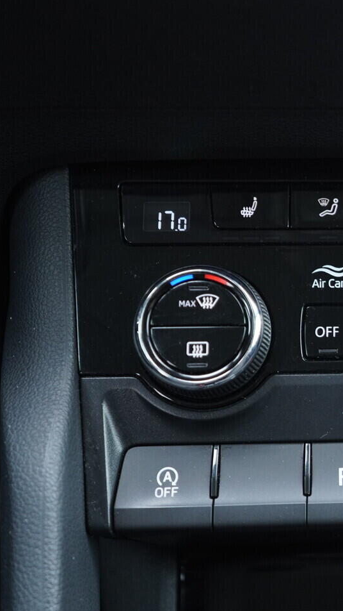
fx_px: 922
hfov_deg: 19.5
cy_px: 306
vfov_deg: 36.6
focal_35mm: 57
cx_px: 437
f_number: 2.8
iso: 800
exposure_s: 1/40
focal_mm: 24
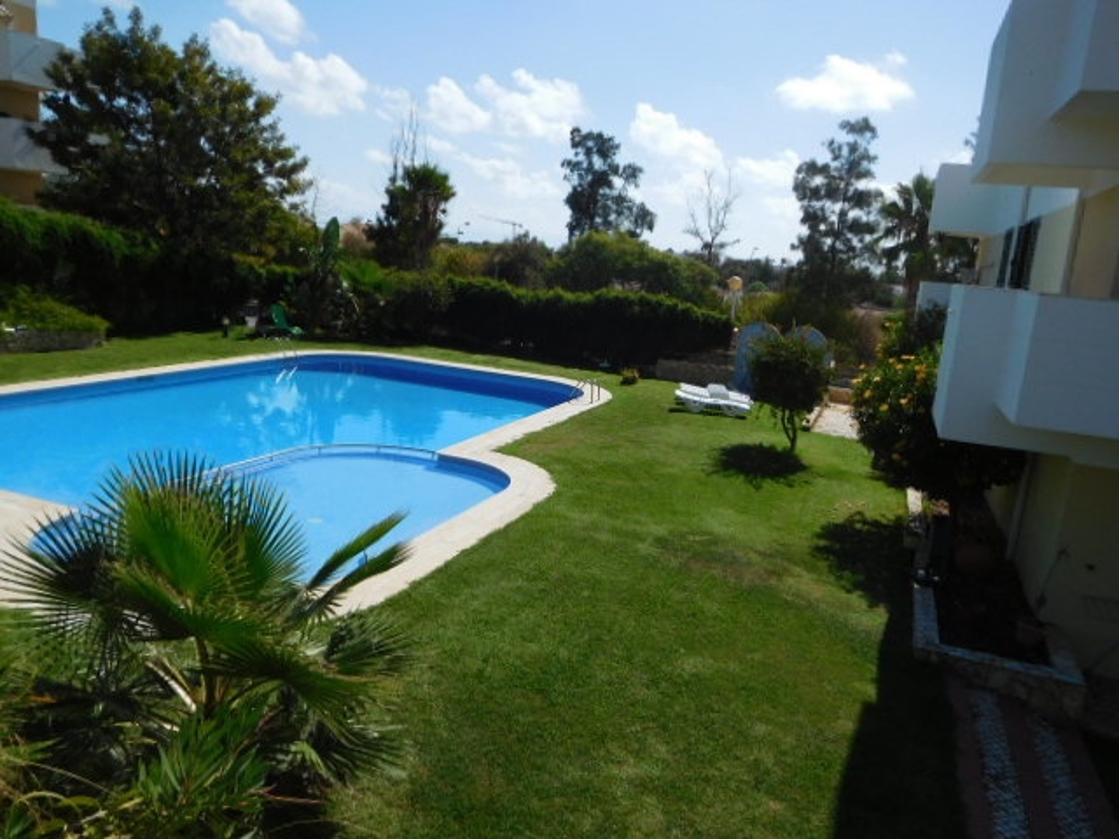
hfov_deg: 69.4
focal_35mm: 25
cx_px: 560
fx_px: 808
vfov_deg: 54.9
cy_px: 420
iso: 125
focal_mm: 4.5
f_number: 6.8
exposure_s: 1/640
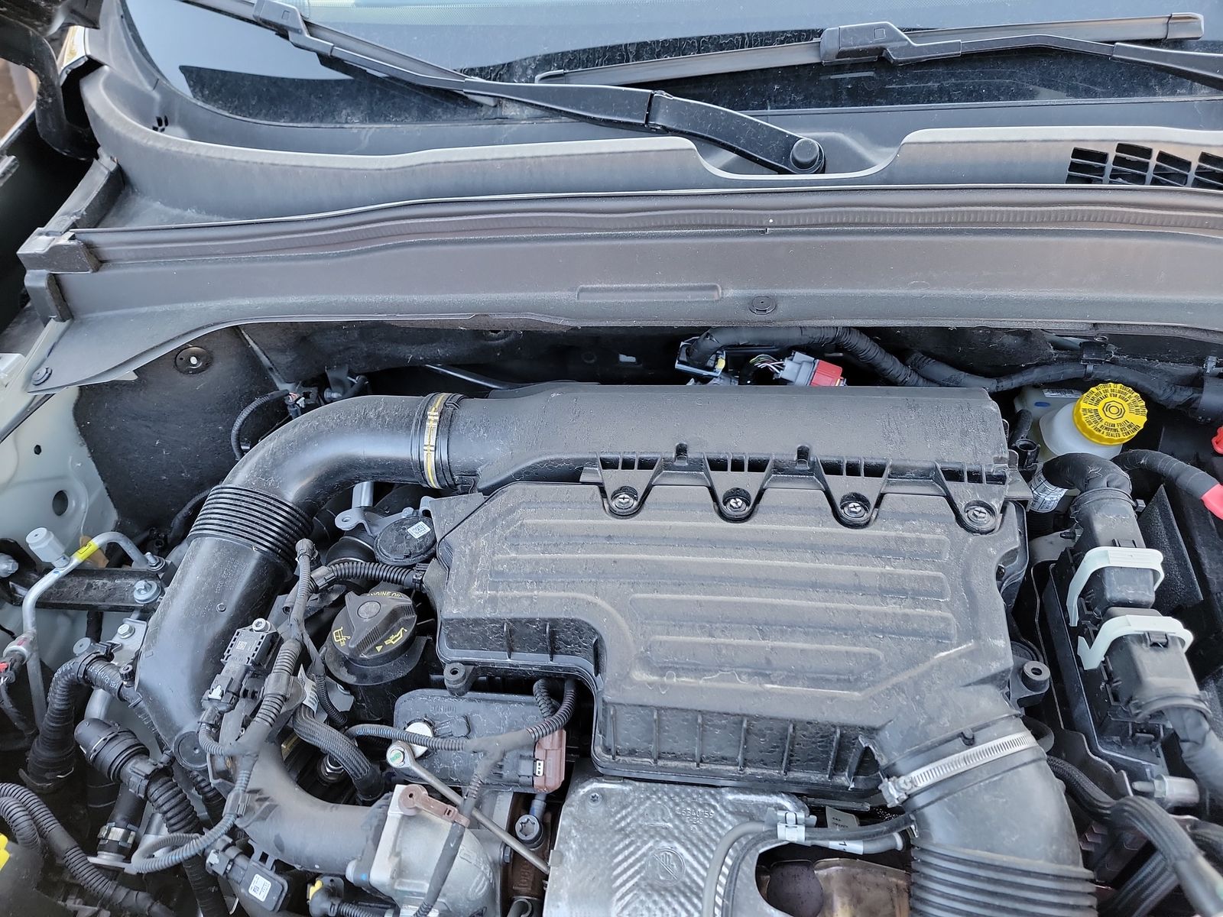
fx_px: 848
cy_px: 458
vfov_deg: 56.8
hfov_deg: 71.6
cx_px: 612
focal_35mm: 24
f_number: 1.8
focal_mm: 6.7
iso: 288
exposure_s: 1/59
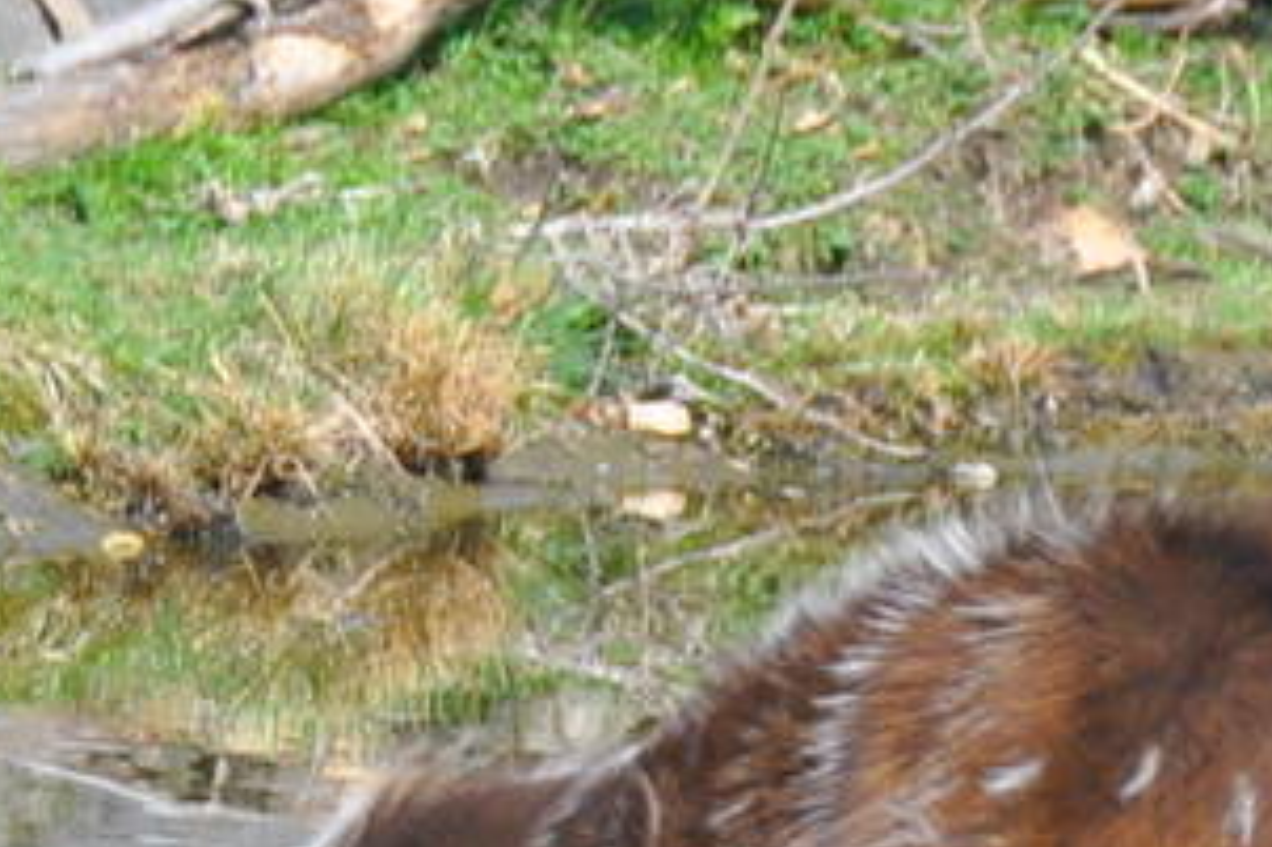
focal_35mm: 835
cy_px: 2029
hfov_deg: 2.5
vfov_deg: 1.6
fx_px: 29474
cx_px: 211
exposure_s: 1/1500
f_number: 5.6
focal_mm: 105
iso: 800
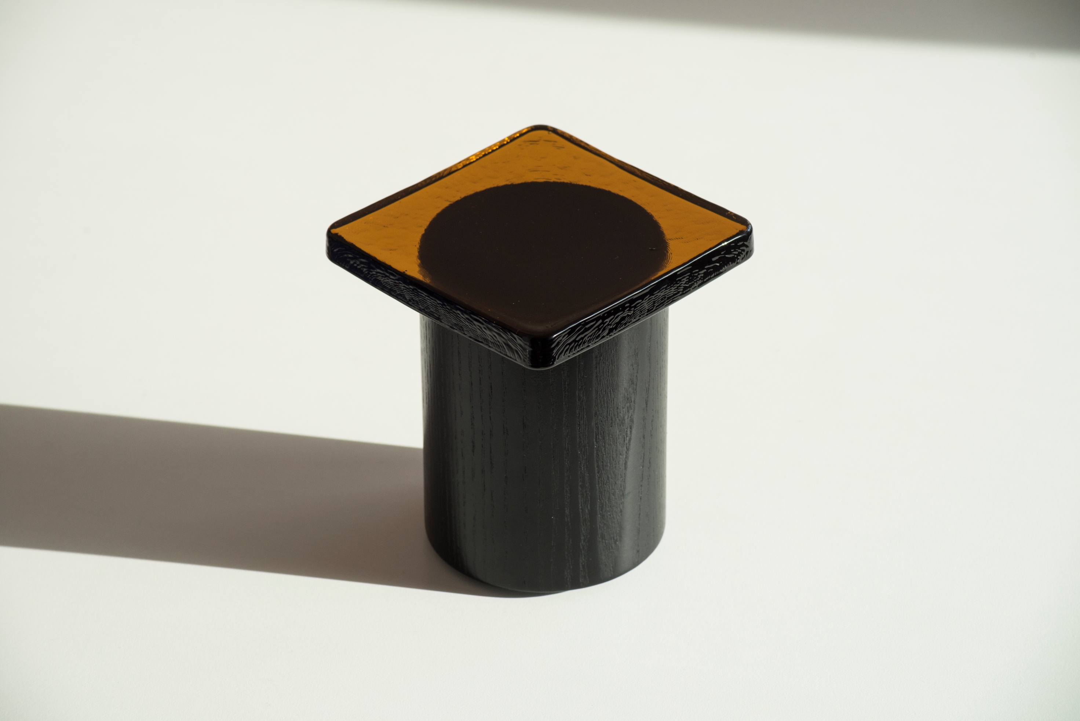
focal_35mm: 112
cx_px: 540
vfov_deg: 12.2
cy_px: 360
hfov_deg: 18.3
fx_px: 3361
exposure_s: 1/200
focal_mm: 112
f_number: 10
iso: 400
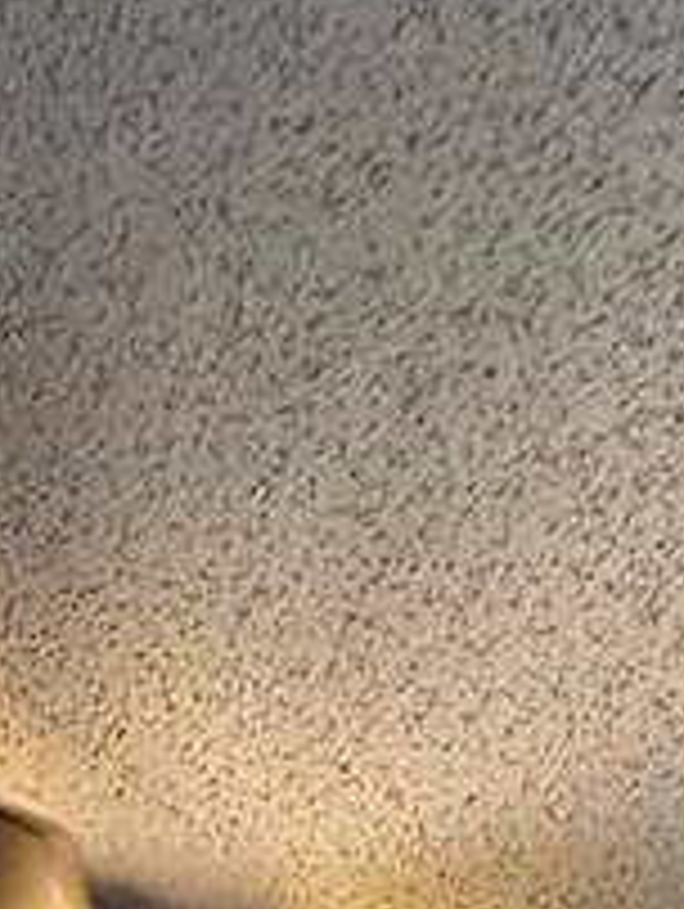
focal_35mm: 83
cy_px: 2642
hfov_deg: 17.1
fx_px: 2182
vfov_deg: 12.0
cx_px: -104
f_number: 2.2
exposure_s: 1/120
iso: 250
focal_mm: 2.22
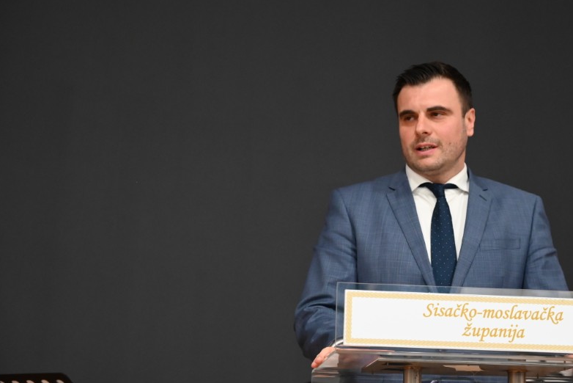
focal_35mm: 103
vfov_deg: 13.3
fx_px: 1640
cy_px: 197
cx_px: 387
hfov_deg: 19.7
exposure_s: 1/60
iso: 3200
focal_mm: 70
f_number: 4
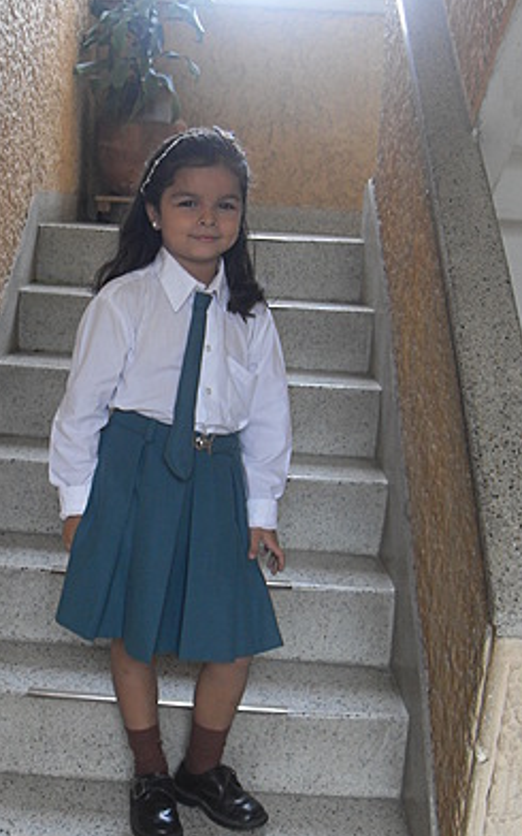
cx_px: 205
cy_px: 467
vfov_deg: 41.8
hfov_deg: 26.8
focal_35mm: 48
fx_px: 1093
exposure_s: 1/90
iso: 80
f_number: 2.8
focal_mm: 6.3
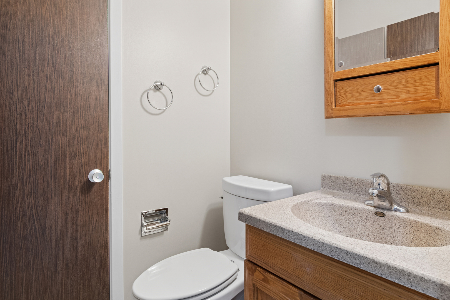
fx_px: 244
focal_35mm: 20
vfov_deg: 63.2
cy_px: 150
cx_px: 225
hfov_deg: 85.4
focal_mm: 13
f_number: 8
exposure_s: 1/1.67
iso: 320
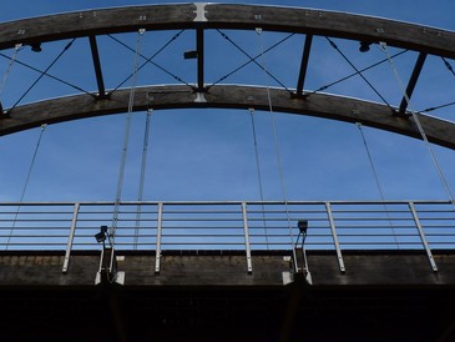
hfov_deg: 50.0
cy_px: 149
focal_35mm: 37
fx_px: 486
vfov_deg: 38.6
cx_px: 198
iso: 80
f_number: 5.6
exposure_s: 1/320
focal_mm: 4.8
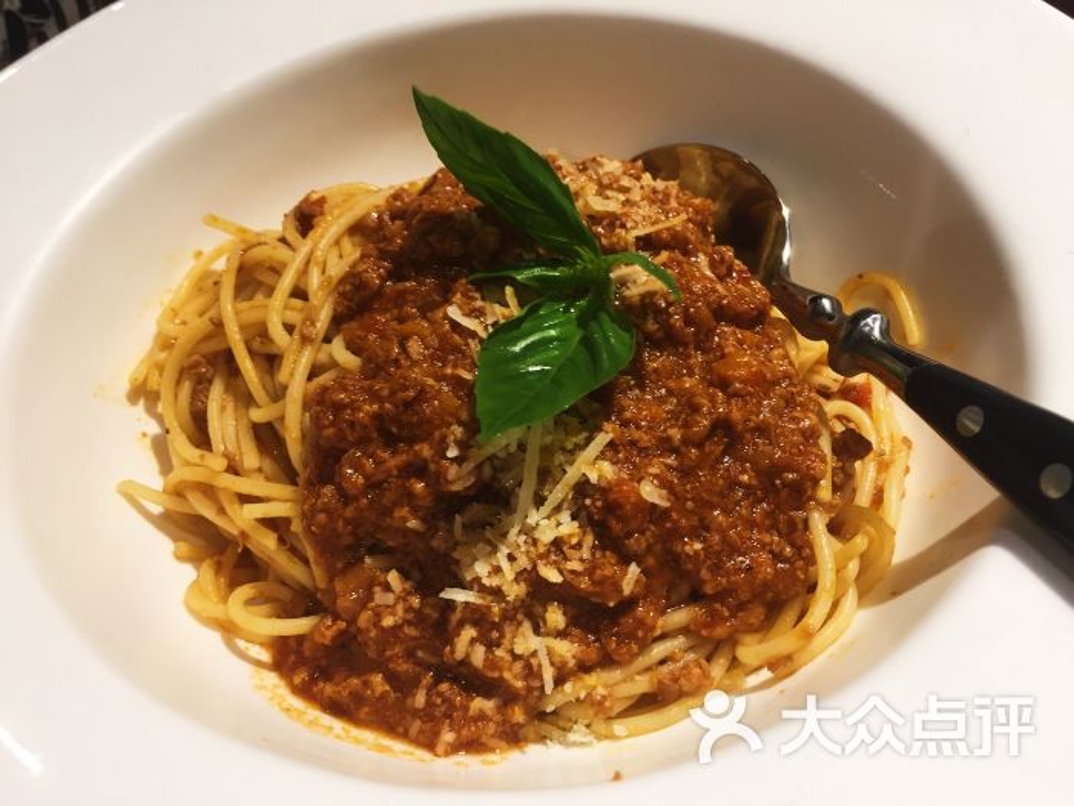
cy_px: 403
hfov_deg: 61.7
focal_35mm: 29
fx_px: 900
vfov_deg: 48.2
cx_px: 537
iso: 80
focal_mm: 4.15
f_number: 2.2
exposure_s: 1/33
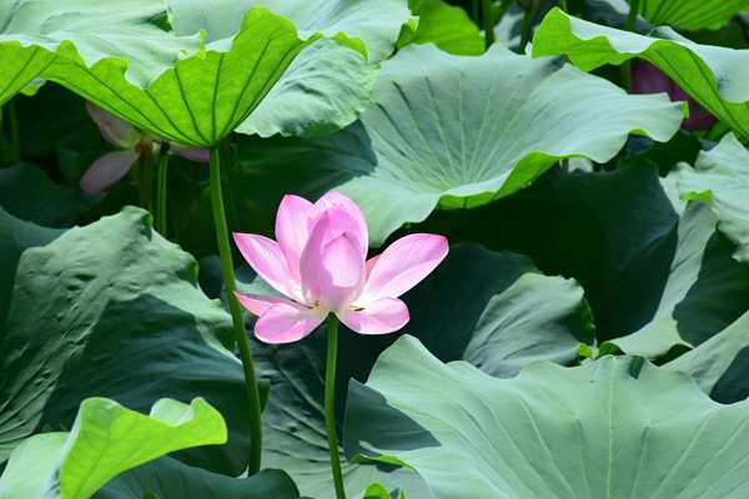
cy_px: 250
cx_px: 374
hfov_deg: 9.8
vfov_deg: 6.5
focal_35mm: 210
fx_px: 4369
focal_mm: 140
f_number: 11
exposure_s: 1/500
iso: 400
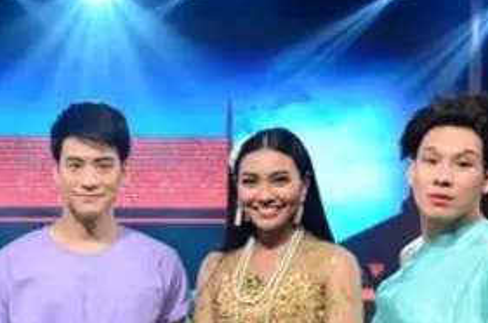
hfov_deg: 20.2
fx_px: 1352
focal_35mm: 100
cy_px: 358
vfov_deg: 13.3
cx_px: 80
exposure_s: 1/160
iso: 4000
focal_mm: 24
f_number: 5
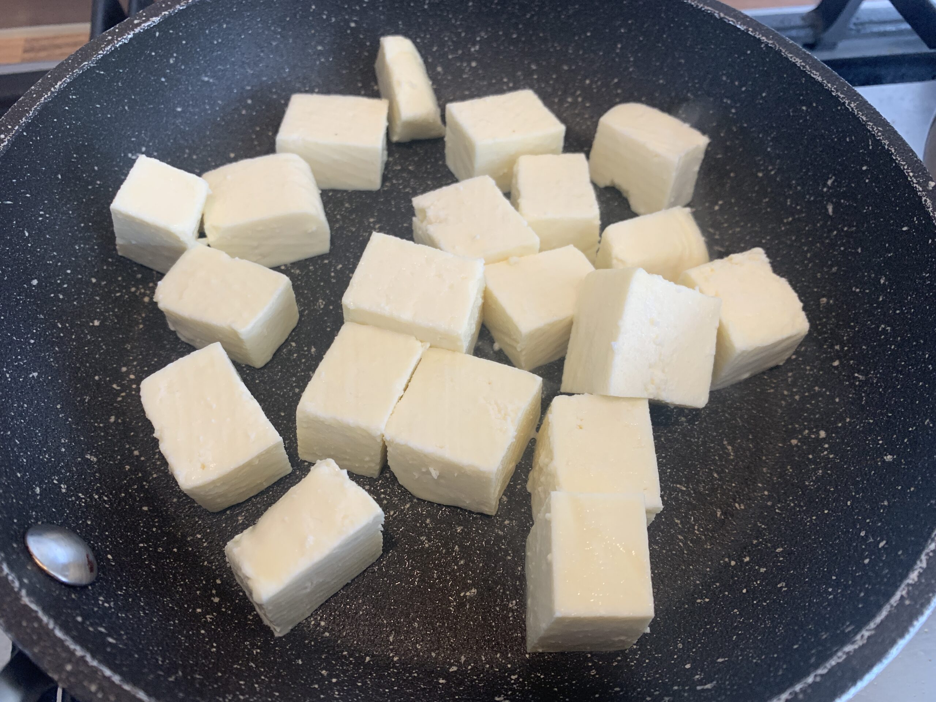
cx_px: 468
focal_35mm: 26
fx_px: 703
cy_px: 351
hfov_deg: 67.3
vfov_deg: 53.1
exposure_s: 1/79
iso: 100
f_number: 1.8
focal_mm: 4.25
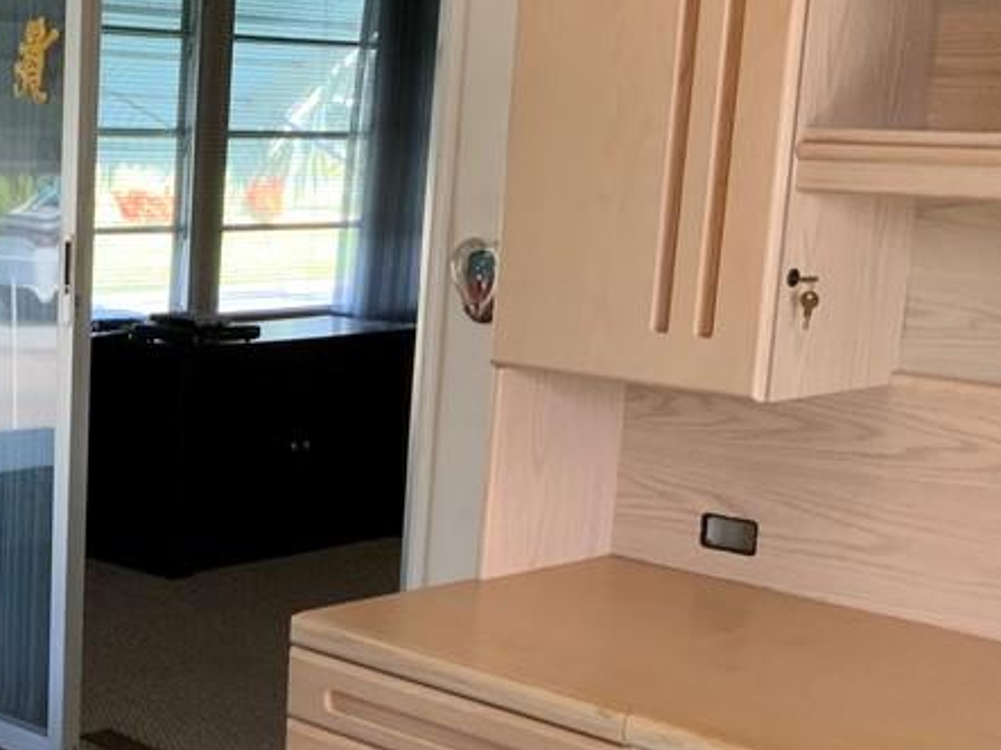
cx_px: -34
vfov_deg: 21.8
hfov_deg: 27.1
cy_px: 502
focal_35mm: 67
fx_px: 1937
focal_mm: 3
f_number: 1.8
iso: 50
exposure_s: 1/60
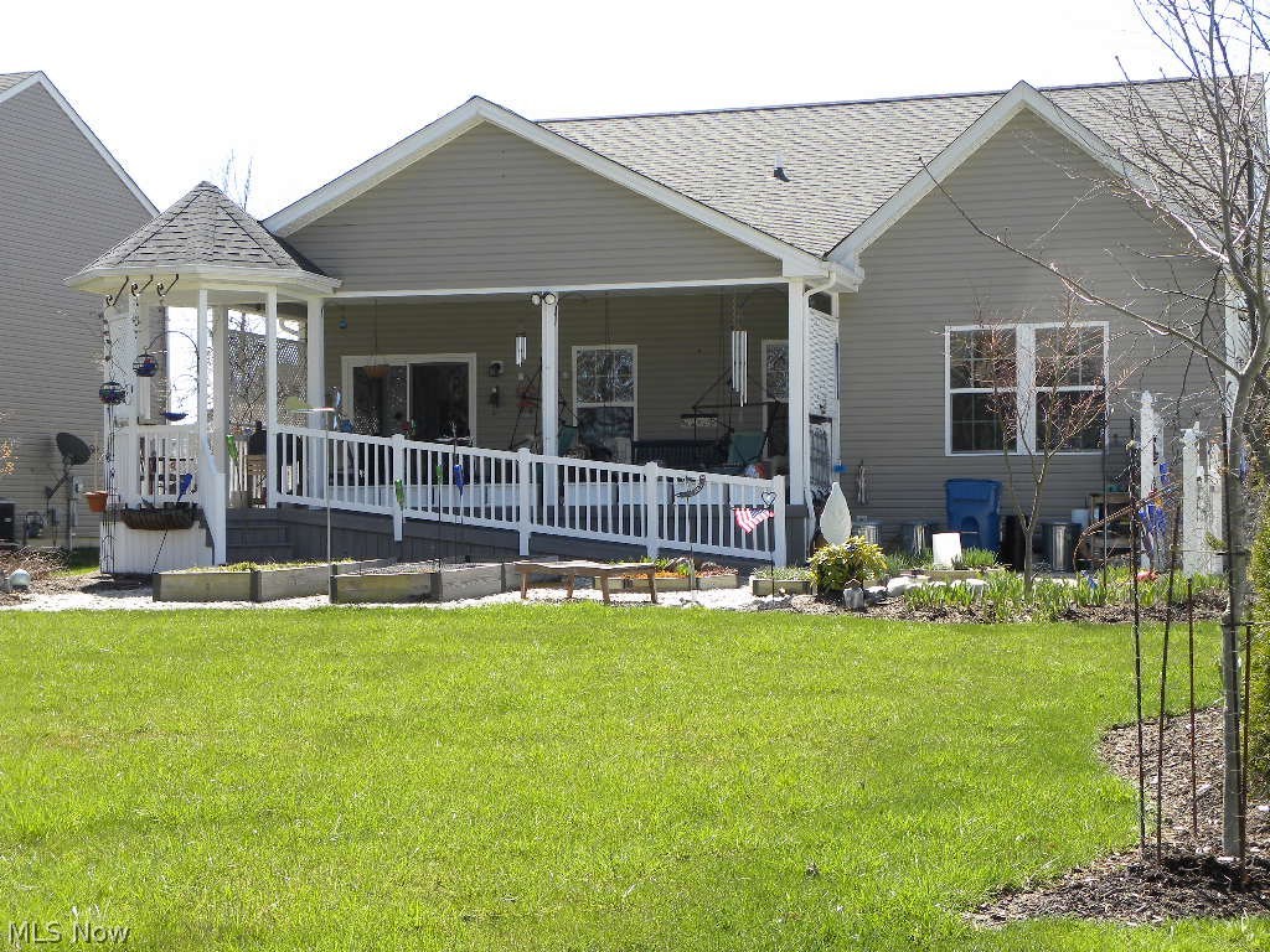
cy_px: 476
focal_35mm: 66
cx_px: 635
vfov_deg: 22.3
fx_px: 2421
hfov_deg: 29.4
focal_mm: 11.8
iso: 64
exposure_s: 1/165
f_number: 4.5
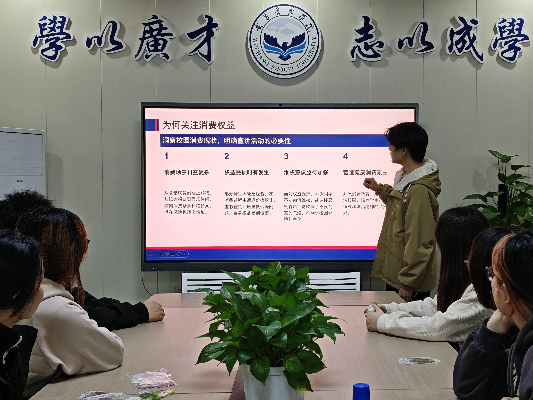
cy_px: 200
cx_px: 266
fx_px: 708
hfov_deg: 41.2
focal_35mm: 46
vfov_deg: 31.5
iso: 160
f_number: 1.62
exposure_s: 1/107
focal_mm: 6.55
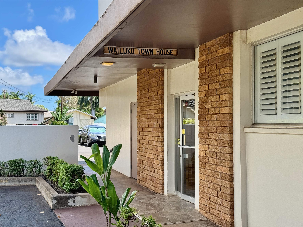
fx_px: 420
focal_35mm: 48
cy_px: 114
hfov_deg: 39.7
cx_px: 152
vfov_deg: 30.3
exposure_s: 1/952
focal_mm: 6.76
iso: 64
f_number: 1.78
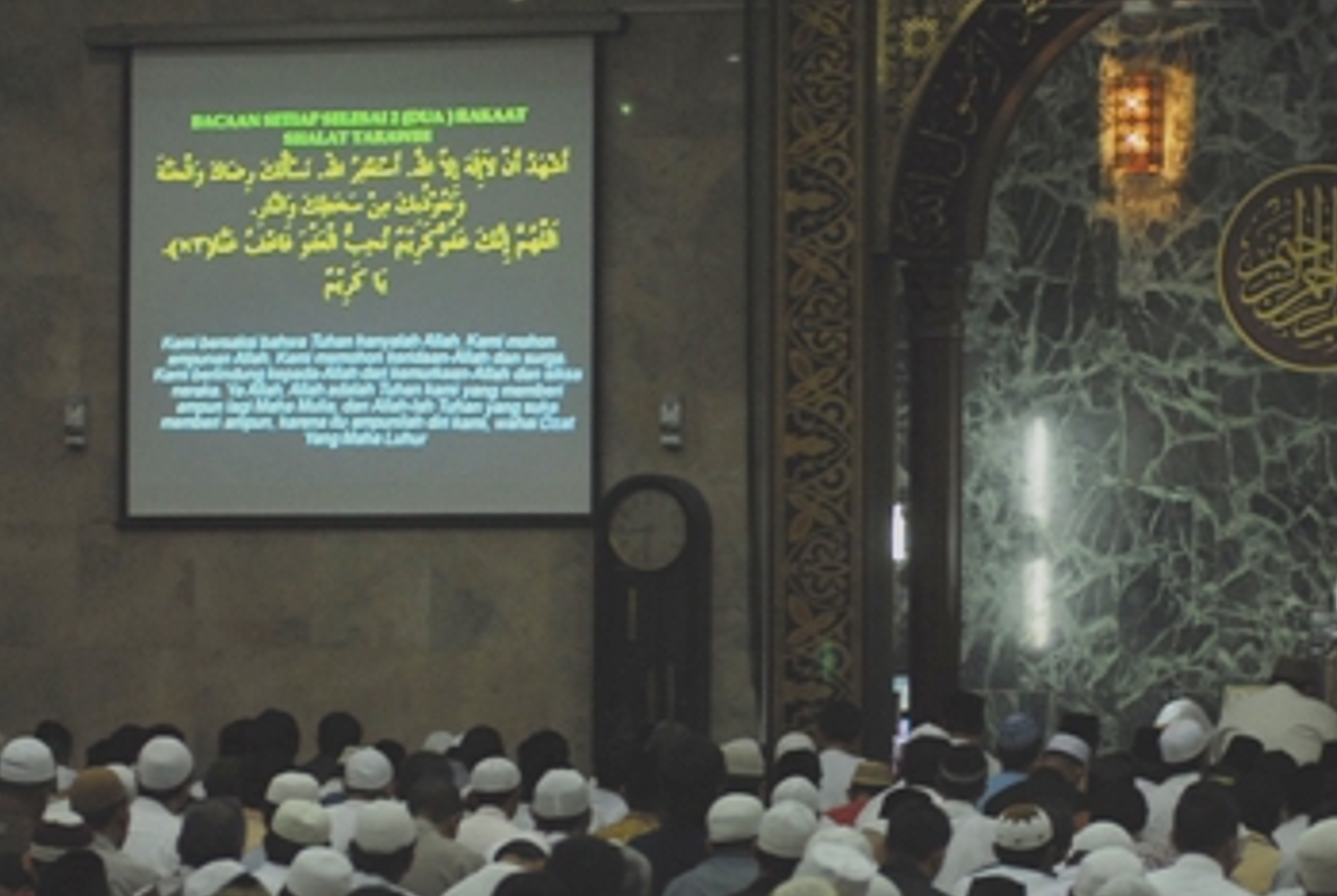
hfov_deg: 13.3
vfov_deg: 8.9
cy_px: 571
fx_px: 5729
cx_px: 843
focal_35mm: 154
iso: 400
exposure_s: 1/40
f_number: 3.2
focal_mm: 80
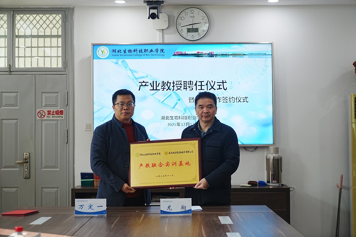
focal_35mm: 70
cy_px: 118
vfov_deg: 19.4
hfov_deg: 28.9
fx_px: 692
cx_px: 178
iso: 640
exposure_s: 1/100
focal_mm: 70
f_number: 4.5
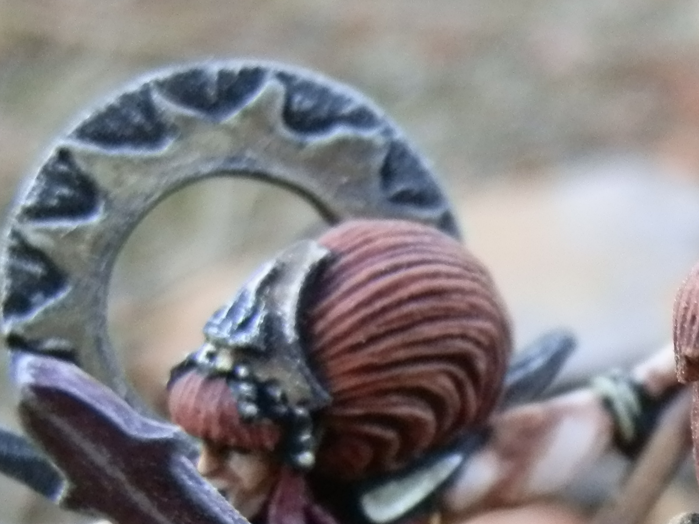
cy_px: 662
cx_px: 892
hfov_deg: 11.7
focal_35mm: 164
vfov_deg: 8.9
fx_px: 3311
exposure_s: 1/100
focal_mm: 10.99
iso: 400
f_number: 3.7
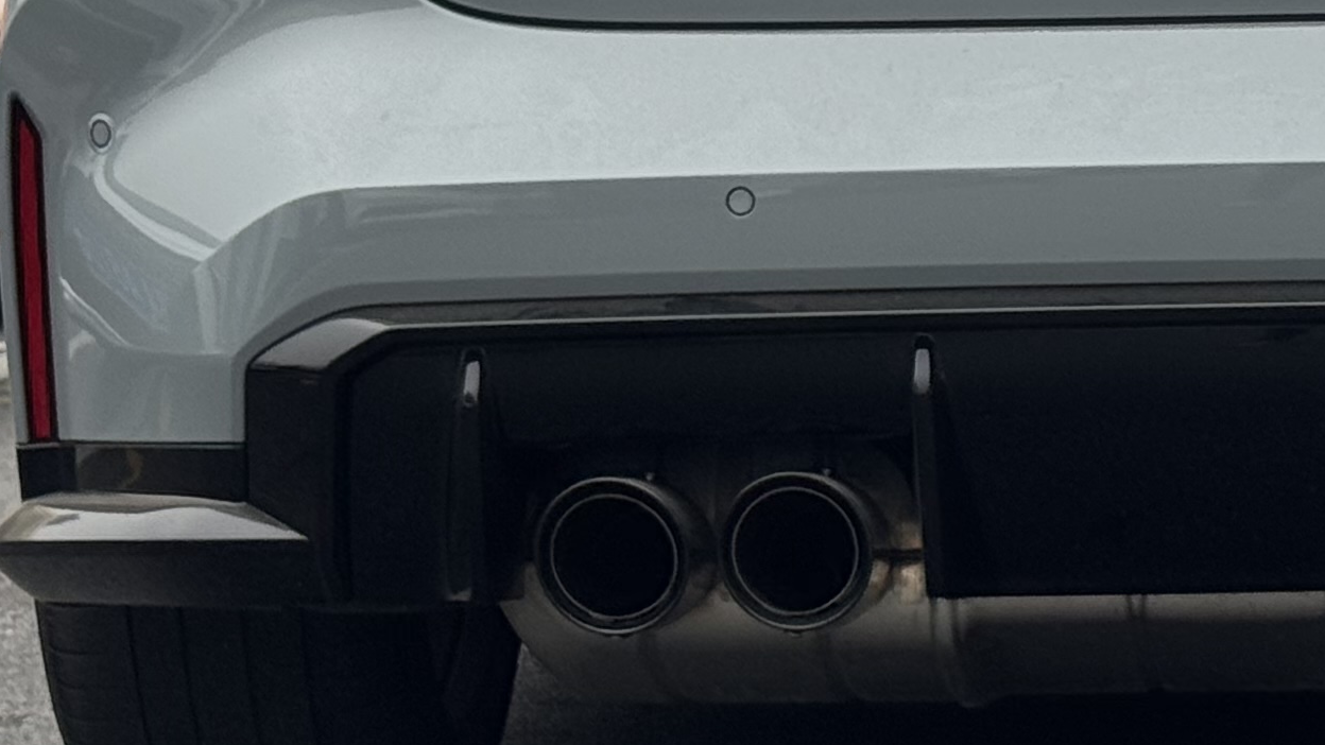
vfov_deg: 7.2
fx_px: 5938
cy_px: 38
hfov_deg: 12.6
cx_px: 1234
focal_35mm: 169
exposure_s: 1/1094
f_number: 1.78
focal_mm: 6.76
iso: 64
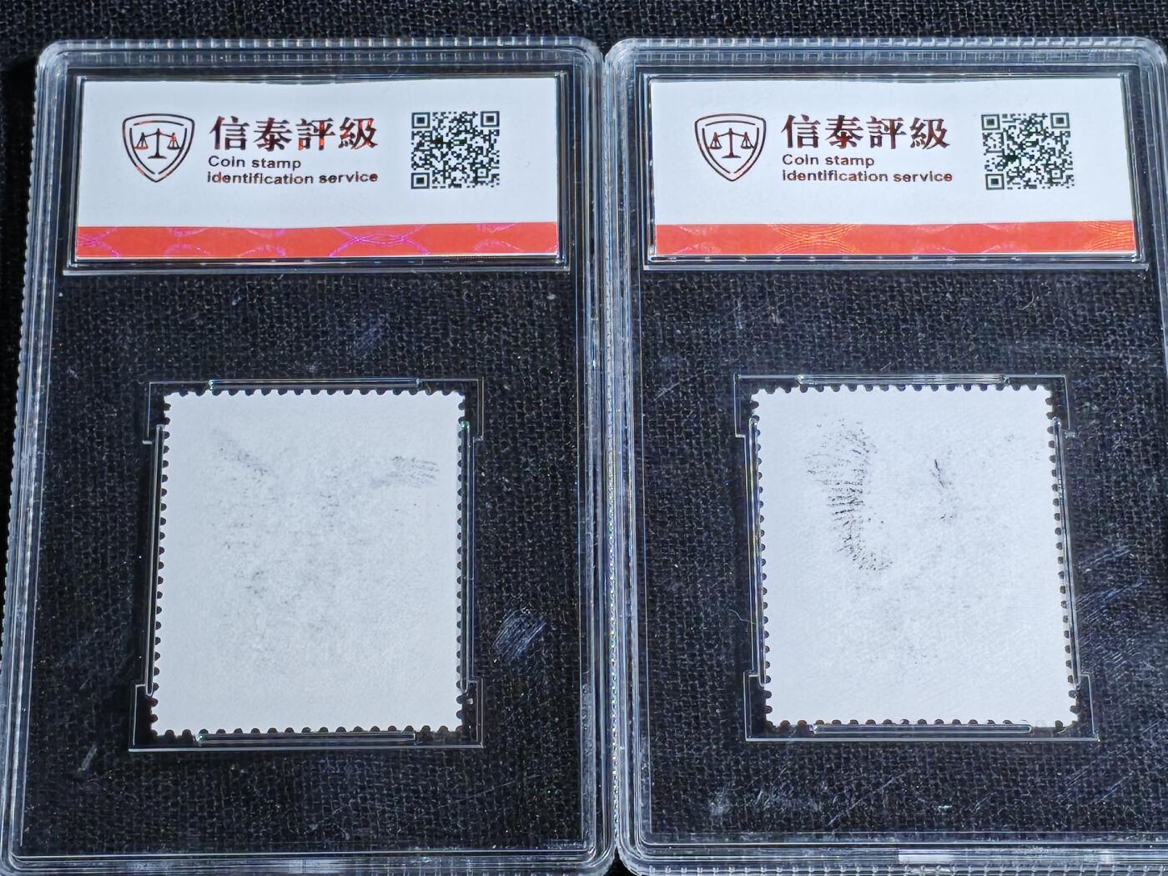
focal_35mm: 120
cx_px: 584
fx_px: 4049
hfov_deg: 16.4
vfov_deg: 12.3
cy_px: 438
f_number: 1.5
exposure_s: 1/442
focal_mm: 4.94
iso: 50
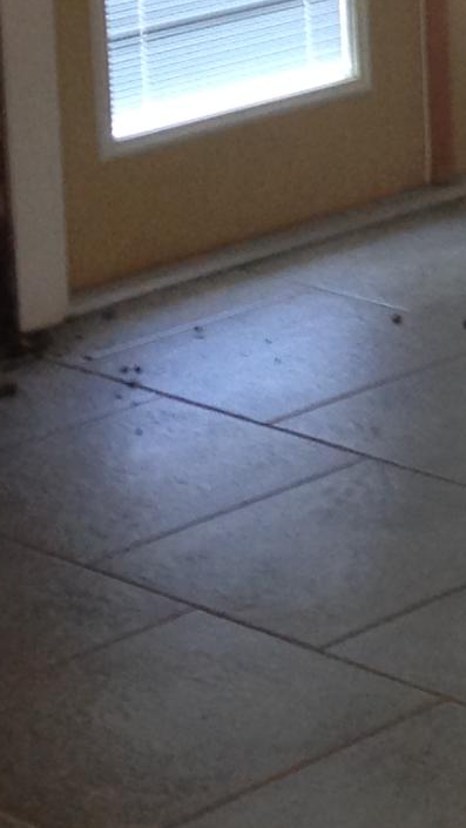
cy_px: -243
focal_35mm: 153
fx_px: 3358
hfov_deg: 7.3
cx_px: 1263
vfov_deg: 13.5
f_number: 2.4
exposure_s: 1/20
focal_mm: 4.12
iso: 100
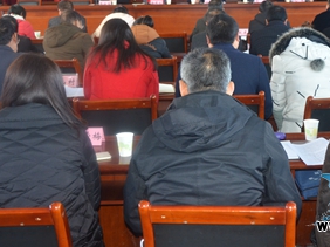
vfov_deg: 22.7
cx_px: 236
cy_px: 63
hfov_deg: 30.0
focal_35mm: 64
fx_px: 608
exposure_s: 1/60
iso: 800
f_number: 4
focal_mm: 25
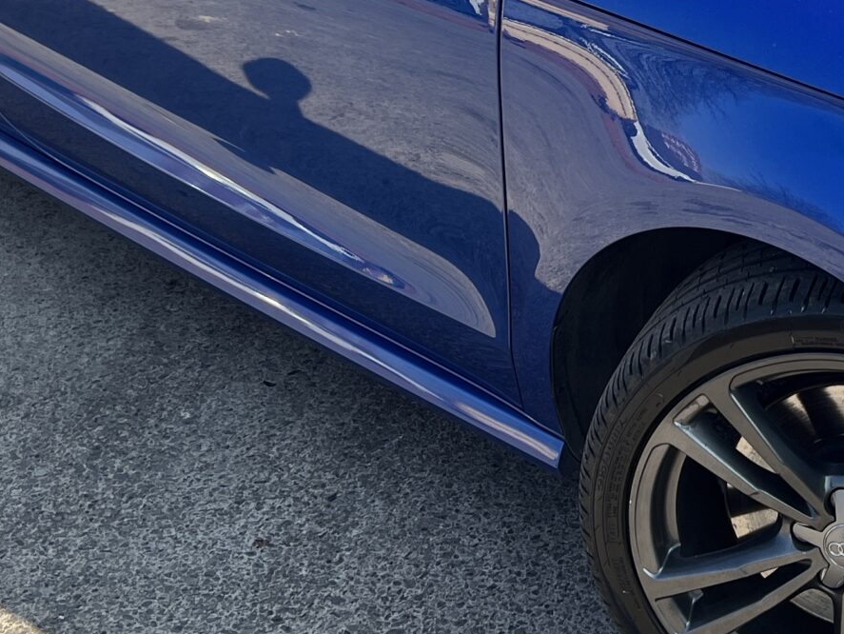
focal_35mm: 75
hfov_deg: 25.0
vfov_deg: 19.4
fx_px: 1829
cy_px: 99
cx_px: 793
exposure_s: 1/1038
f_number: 1.5
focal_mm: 5.7
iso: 50
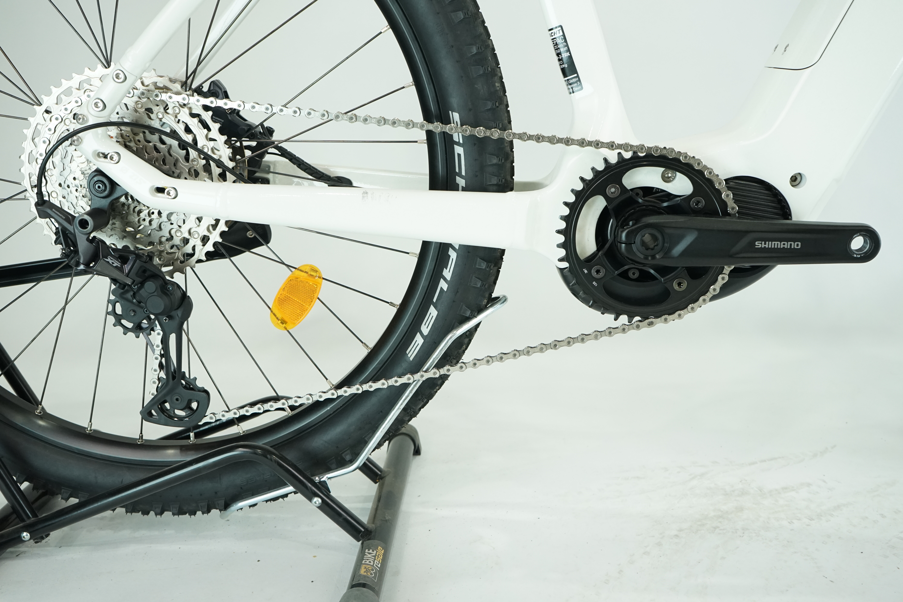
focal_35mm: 35
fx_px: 878
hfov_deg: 54.4
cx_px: 452
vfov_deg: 37.9
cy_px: 301
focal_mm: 35
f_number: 6.3
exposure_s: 1/200
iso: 1600
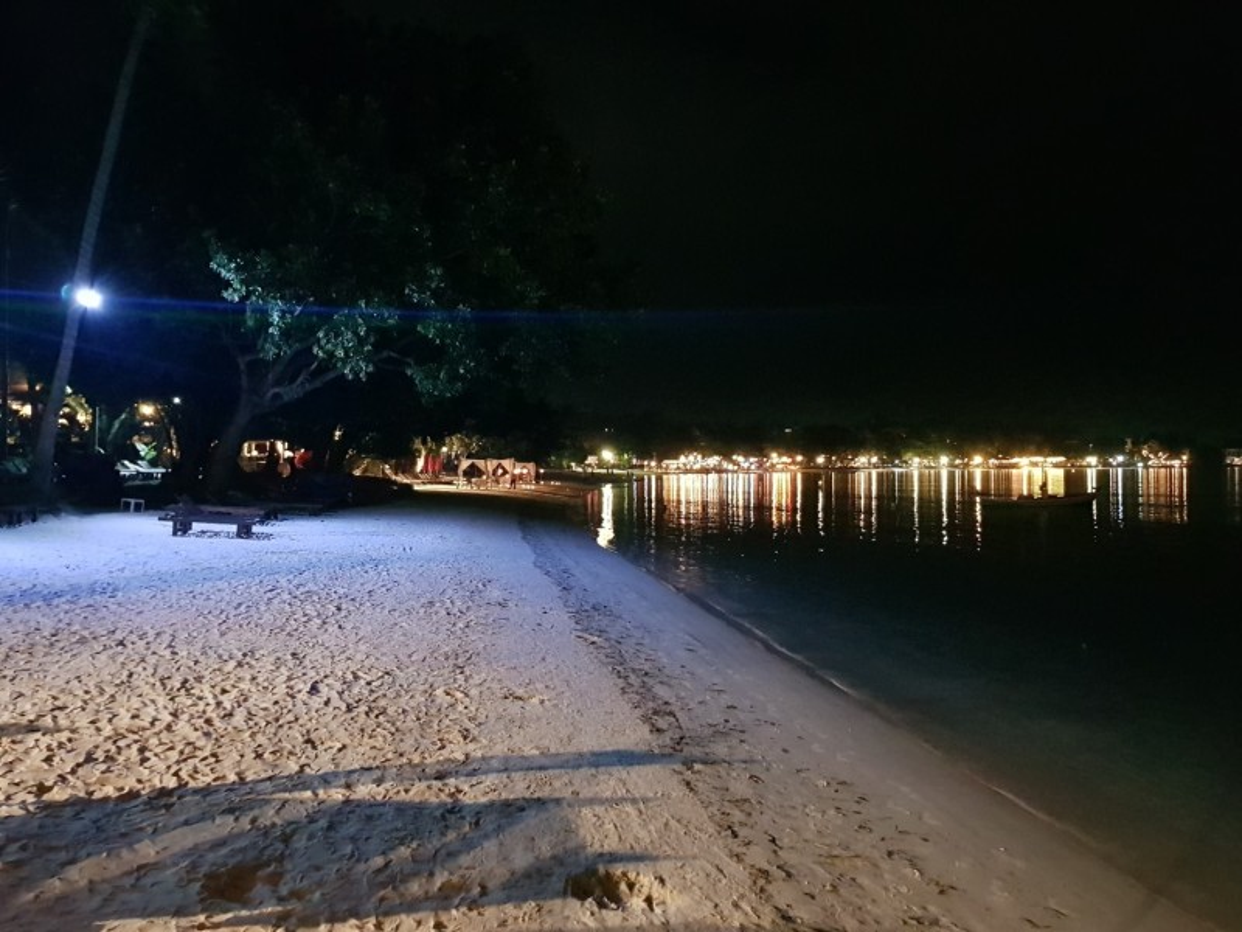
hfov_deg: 67.3
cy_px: 466
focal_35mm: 26
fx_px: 933
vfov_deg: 53.1
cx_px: 621
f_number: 1.7
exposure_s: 1/10
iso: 1250
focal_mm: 4.2
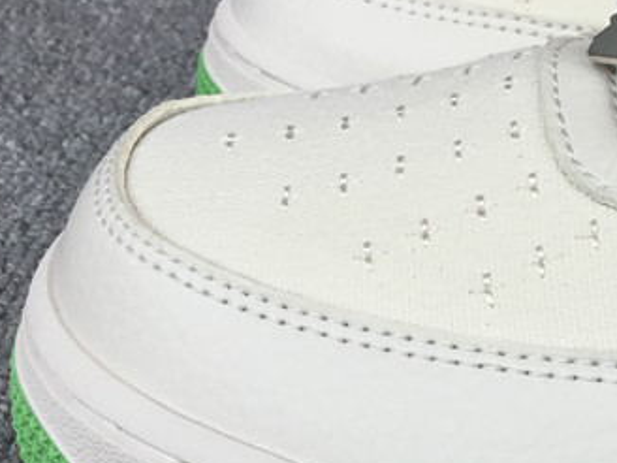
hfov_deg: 22.2
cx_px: 608
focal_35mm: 85
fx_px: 1515
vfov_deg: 17.3
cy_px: 327
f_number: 2.4
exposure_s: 1/482
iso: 25
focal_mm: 3.3
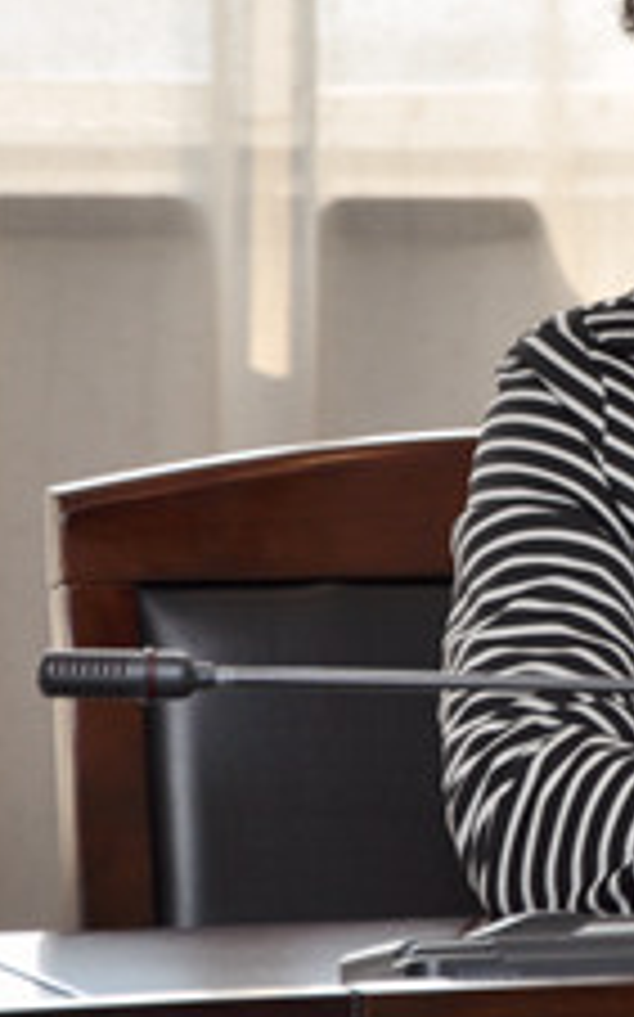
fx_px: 10802
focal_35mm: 390
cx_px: 971
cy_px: 295
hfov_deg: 3.3
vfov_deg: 5.4
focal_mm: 105
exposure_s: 1/125
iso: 200
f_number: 5.6
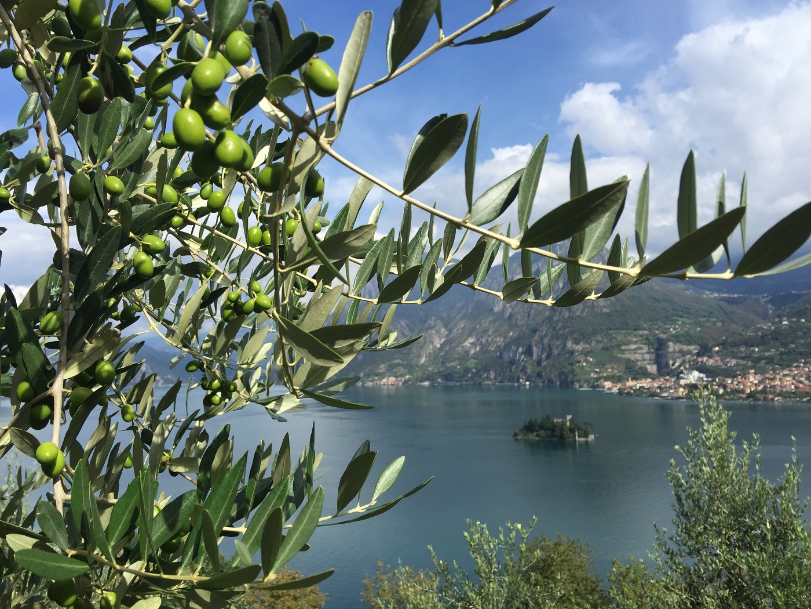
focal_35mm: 29
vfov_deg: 48.2
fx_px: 679
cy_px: 304
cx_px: 406
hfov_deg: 61.7
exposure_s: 1/1980
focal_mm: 4.15
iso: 32
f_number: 2.2
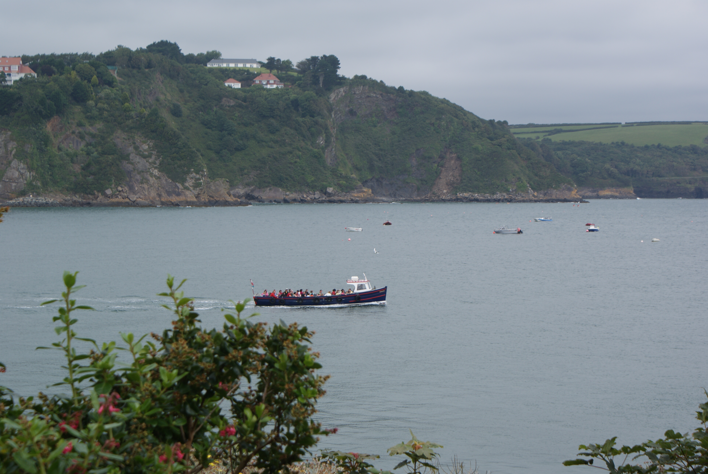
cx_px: 354
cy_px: 237
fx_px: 1624
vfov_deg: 16.6
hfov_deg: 24.6
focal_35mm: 82
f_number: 9
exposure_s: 1/250
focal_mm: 55
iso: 100
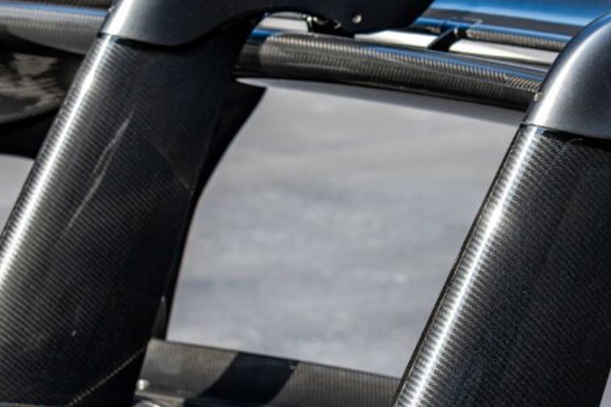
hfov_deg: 9.0
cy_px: 239
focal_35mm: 229
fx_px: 3885
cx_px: 398
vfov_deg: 6.0
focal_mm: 105
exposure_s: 1/100
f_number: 7.1
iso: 250
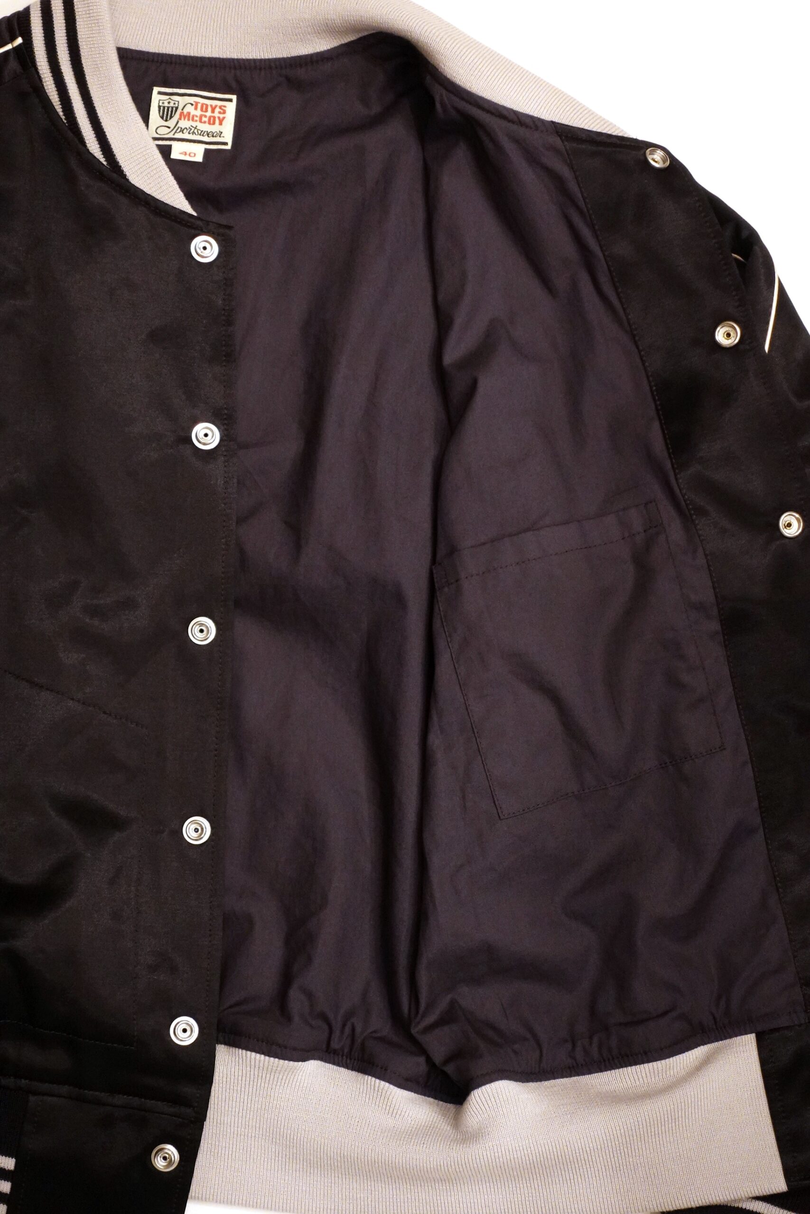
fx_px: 2193
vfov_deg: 31.0
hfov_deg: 20.9
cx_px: 405
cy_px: 607
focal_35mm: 65
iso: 2500
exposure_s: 1/80
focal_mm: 23.73
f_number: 3.2
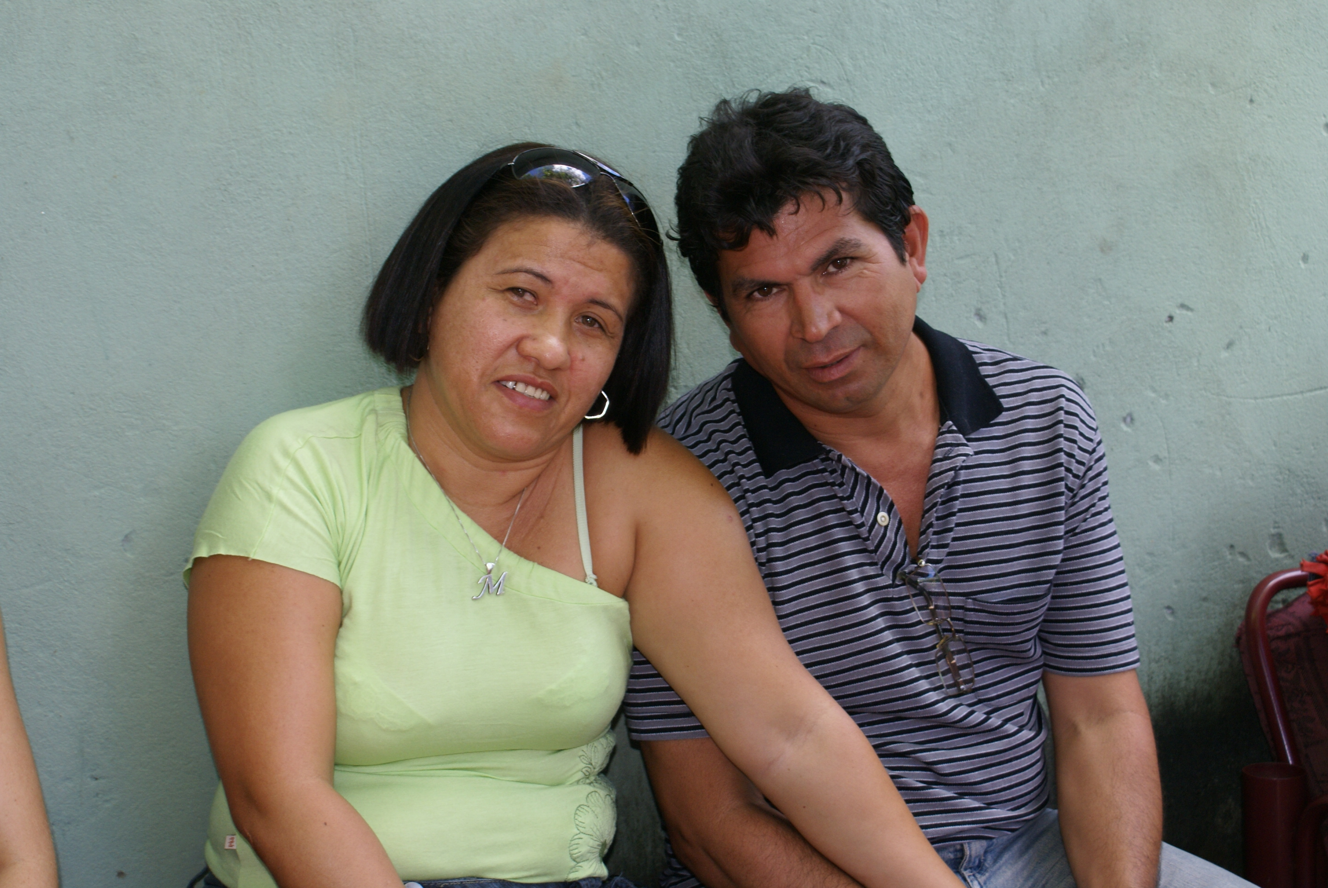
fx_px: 1938
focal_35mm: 52
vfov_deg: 25.8
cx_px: 664
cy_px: 444
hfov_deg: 37.8
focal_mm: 35
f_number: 5.6
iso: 200
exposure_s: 1/100
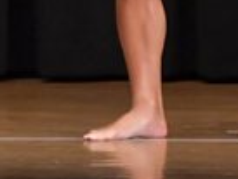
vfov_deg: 1.4
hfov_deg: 1.8
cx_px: 465
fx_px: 7535
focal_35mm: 1095
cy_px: -181
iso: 6400
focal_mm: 135
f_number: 5.6
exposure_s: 1/400
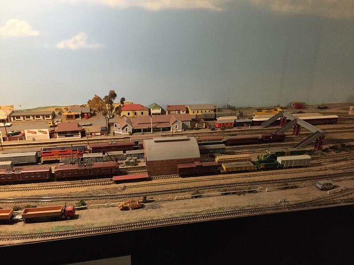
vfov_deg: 48.2
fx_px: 297
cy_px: 132
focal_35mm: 29
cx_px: 177
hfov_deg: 61.7
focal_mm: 4.15
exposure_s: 1/17
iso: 250
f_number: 2.2
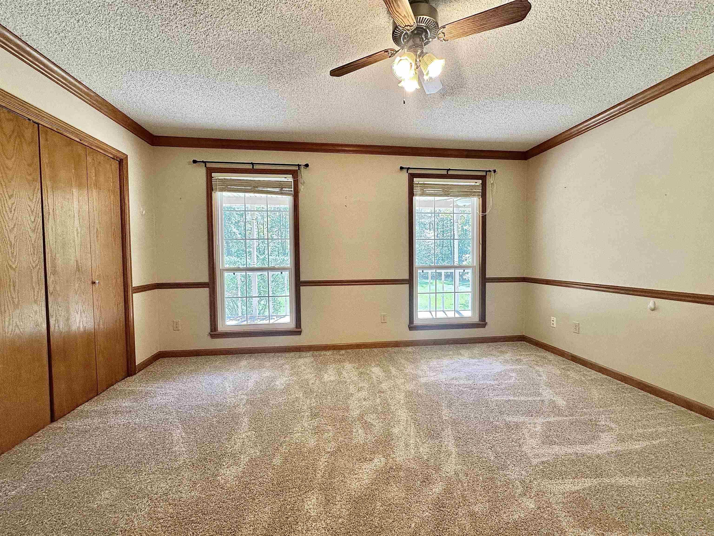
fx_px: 289
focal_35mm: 14
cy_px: 268
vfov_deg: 85.7
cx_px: 357
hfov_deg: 102.1
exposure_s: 1/120
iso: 125
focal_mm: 2.22
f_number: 2.2
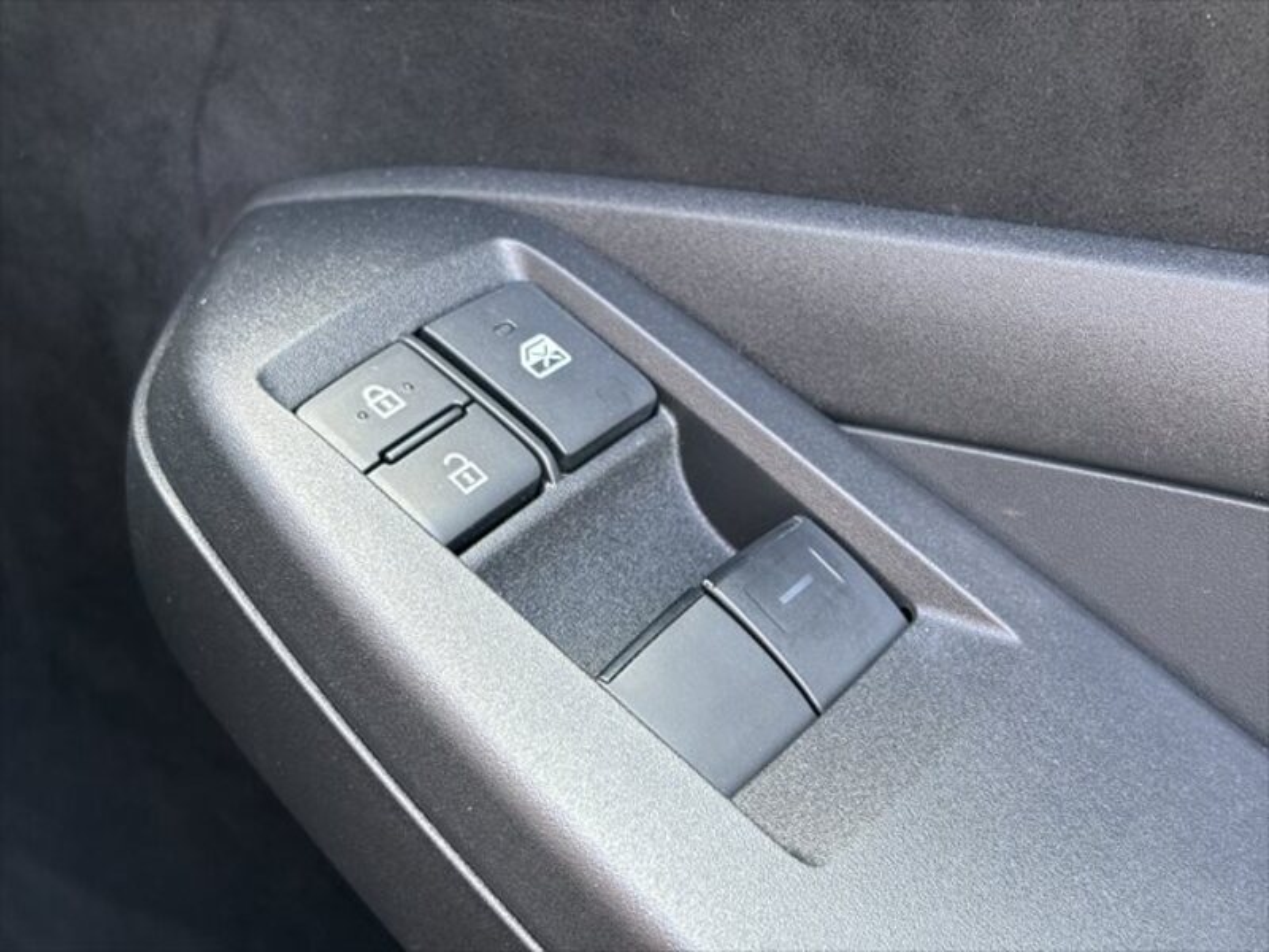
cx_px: 634
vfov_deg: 28.0
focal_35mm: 52
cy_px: 476
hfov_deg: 36.8
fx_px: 1906
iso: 50
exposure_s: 1/60
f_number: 1.6
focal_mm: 5.96
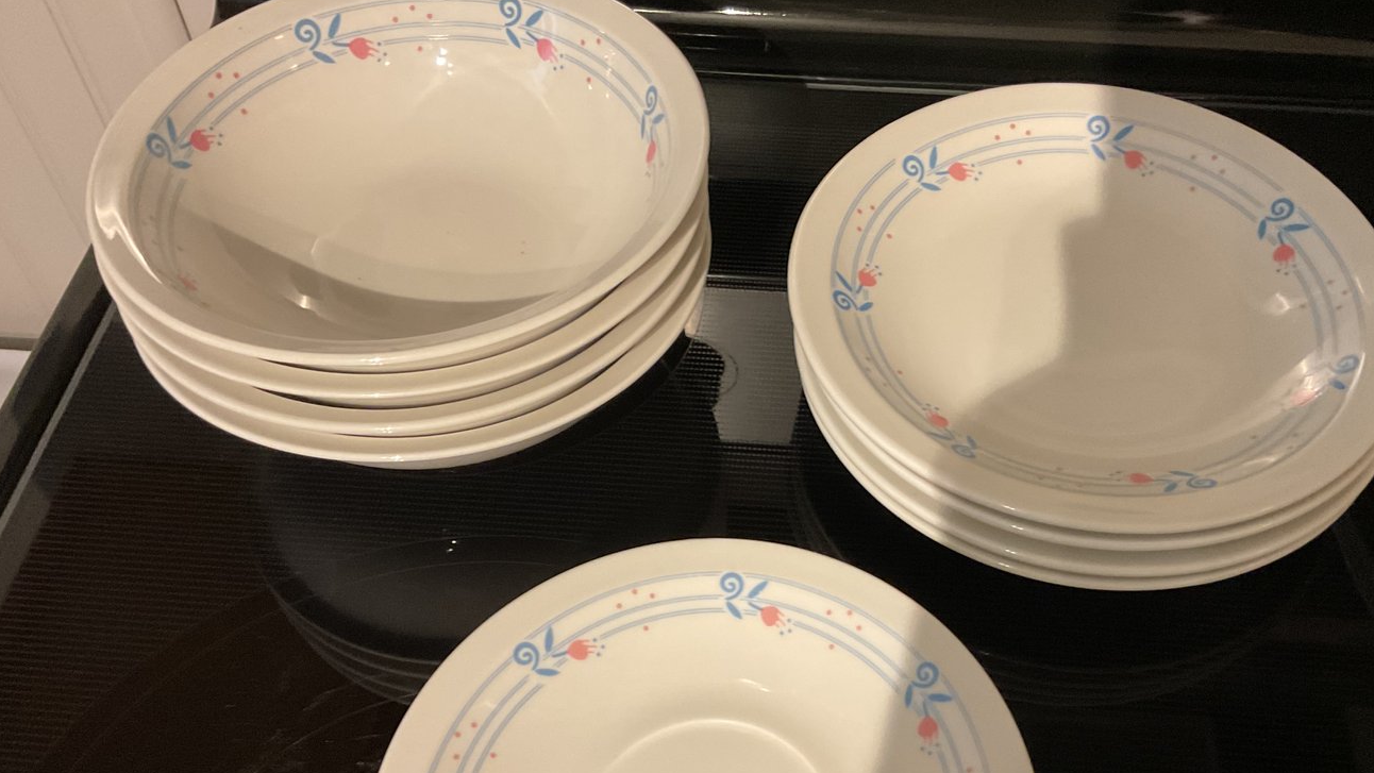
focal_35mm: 37
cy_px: 515
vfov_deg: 31.7
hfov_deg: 53.8
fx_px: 1348
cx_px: 784
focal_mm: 3
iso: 200
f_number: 1.8
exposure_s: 1/40
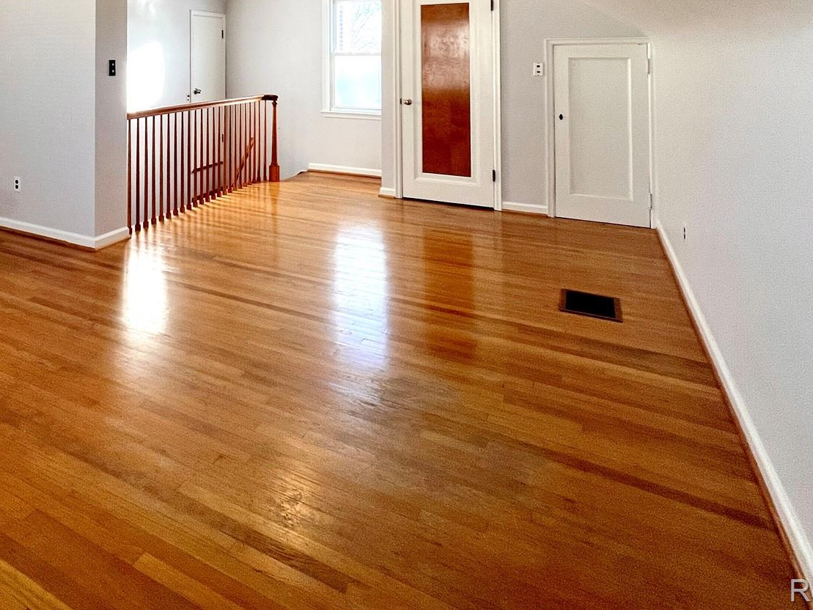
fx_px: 564
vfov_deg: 49.8
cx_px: 184
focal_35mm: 24
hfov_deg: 66.2
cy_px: 49
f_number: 1.8
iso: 100
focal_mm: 1.57
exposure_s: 1/120
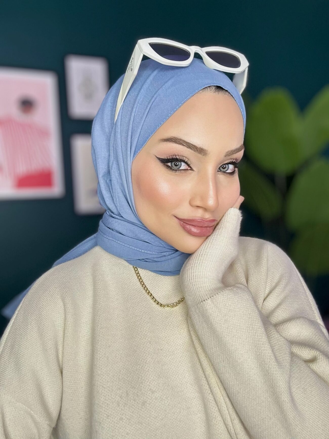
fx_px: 380
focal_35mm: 30
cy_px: 220
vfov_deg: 60.0
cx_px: 164
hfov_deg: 46.8
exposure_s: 1/50
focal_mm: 2.69
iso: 80
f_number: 1.9
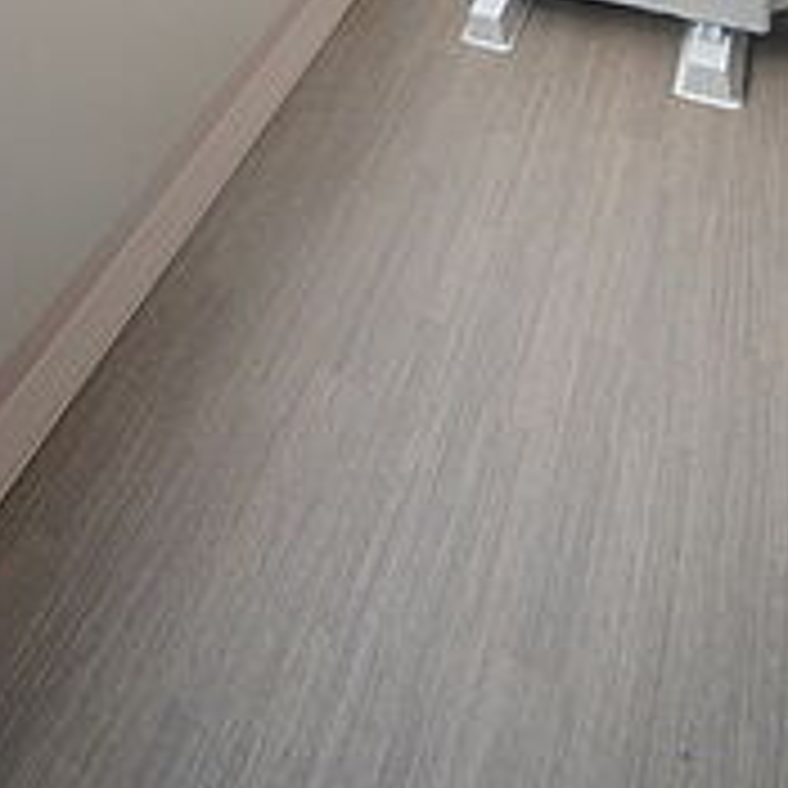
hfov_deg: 56.7
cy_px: -252
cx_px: 304
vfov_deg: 36.0
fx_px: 721
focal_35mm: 28
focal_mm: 8
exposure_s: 1/100
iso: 200
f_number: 5
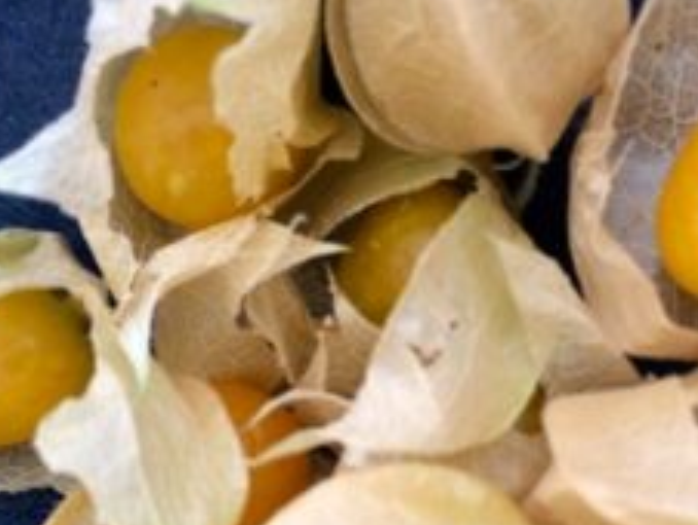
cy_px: 411
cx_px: 380
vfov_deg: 27.1
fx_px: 1070
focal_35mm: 53
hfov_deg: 36.1
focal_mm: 4.12
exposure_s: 1/30
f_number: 2.2
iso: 50
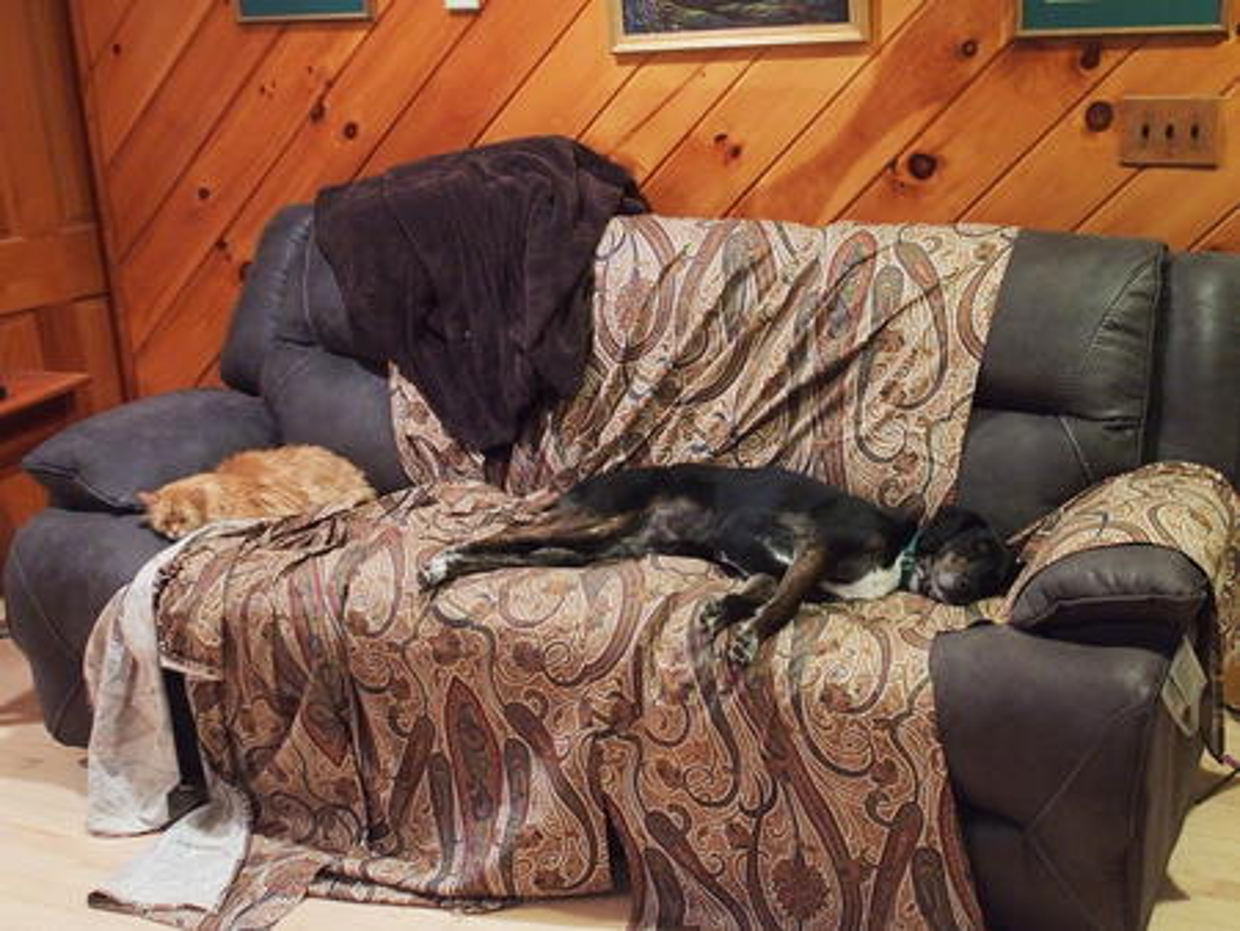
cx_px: 620
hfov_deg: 44.8
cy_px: 466
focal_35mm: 42
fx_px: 1505
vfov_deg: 34.4
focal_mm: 9
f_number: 2.8
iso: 800
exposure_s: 1/20
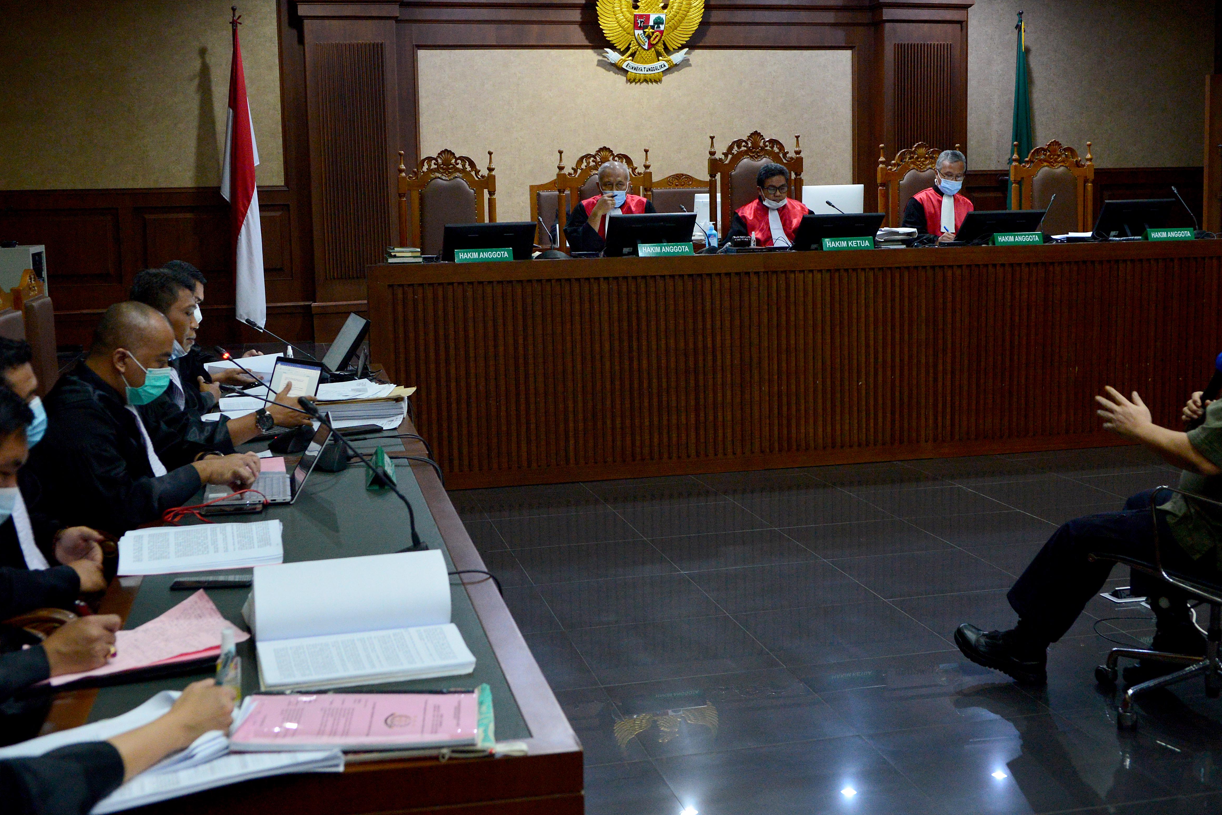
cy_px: 355
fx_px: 1358
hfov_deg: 48.4
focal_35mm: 40
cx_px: 618
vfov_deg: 33.4
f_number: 3.5
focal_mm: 31
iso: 4000
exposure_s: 1/100
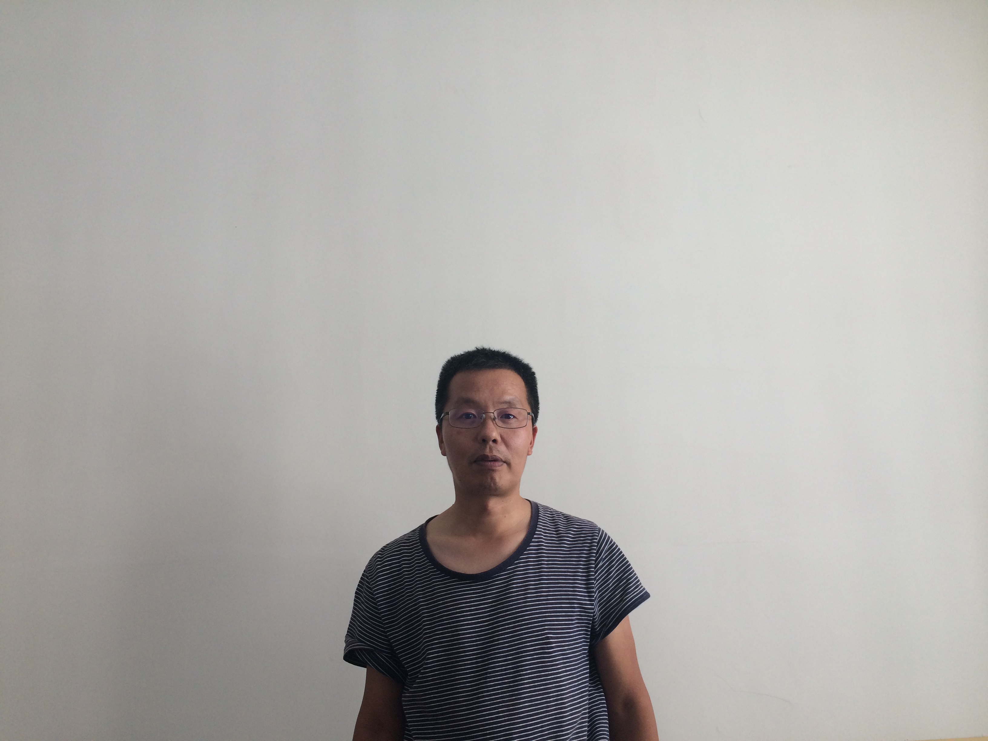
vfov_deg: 46.8
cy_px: 370
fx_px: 856
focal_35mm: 30
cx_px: 494
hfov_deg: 60.0
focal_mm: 4.12
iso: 50
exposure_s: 1/120
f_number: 2.2
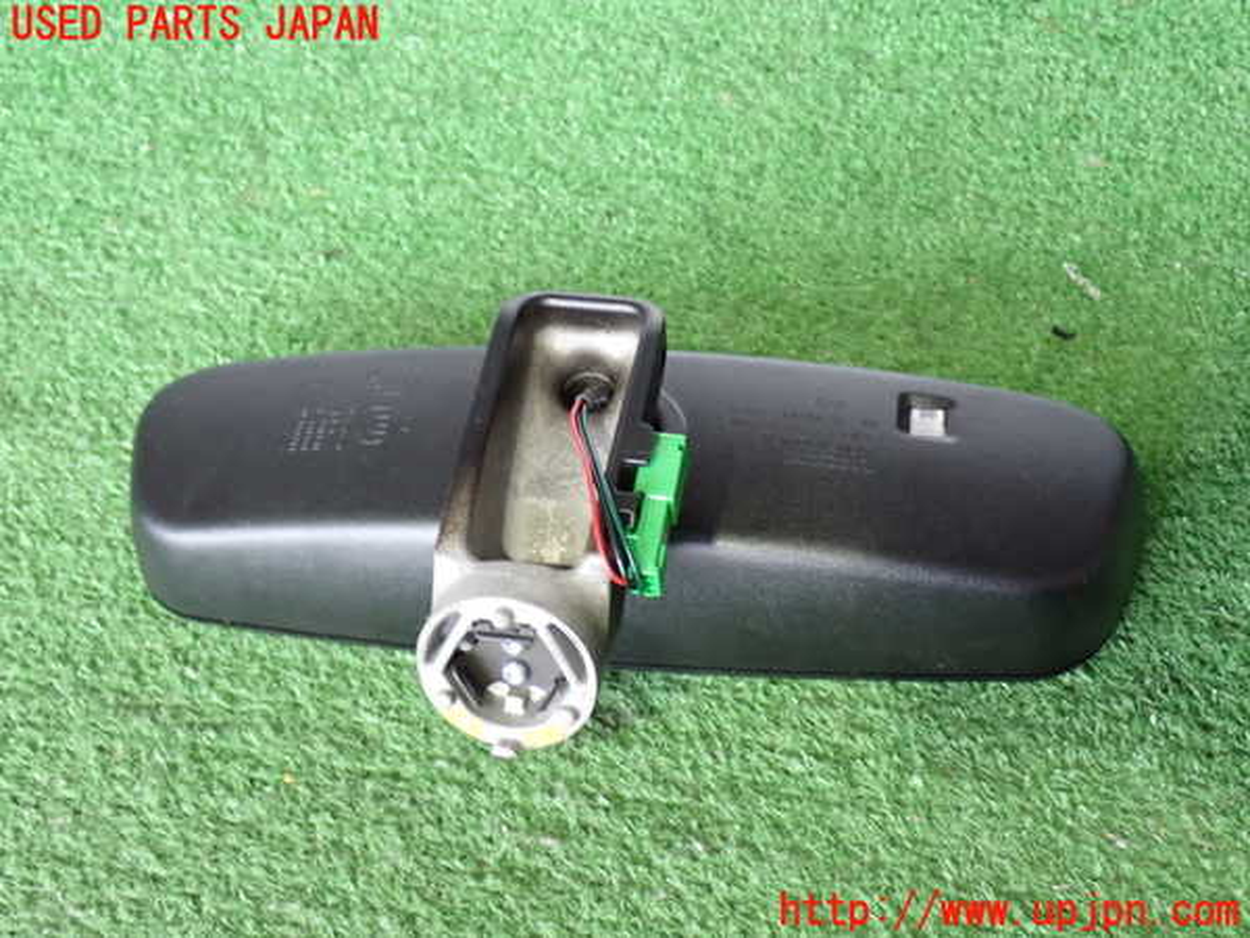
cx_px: 625
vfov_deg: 30.9
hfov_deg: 40.4
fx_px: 1697
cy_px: 469
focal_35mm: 47
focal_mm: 8.4
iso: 800
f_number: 3.1
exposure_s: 1/40
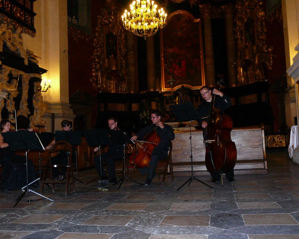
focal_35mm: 40
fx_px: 354
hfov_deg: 45.8
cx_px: 143
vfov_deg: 37.3
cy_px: 120
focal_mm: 8.1
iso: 320
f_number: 2.8
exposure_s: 1/30
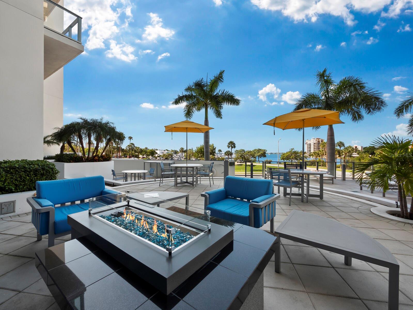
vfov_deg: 85.7
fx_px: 167
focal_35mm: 14
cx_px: 206
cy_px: 155
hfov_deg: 102.1
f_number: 8
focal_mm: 7
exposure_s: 1/60
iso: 200
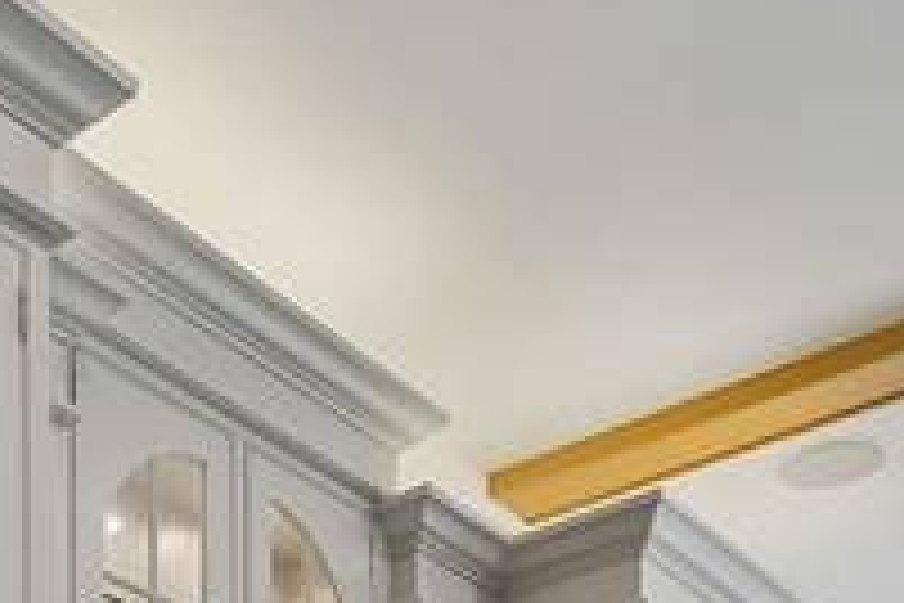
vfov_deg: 16.6
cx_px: 153
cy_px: 1220
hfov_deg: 31.8
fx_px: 1532
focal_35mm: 61
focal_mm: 8
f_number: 8
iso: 640
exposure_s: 1/30
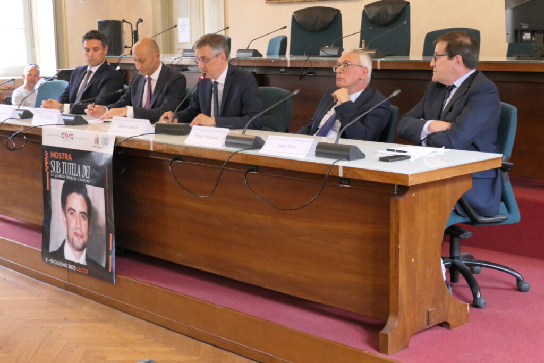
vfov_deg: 23.8
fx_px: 861
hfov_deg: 35.0
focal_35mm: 57
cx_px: 272
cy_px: 182
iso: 1600
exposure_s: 1/40
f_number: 3.7
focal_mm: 20.9
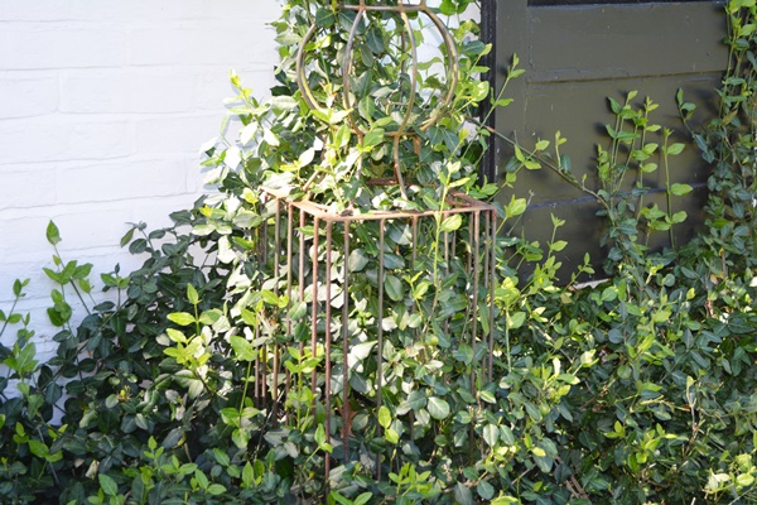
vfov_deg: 23.8
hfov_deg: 35.1
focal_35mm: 57
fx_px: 1198
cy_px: 252
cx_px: 378
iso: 200
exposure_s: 1/125
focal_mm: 38
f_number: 5
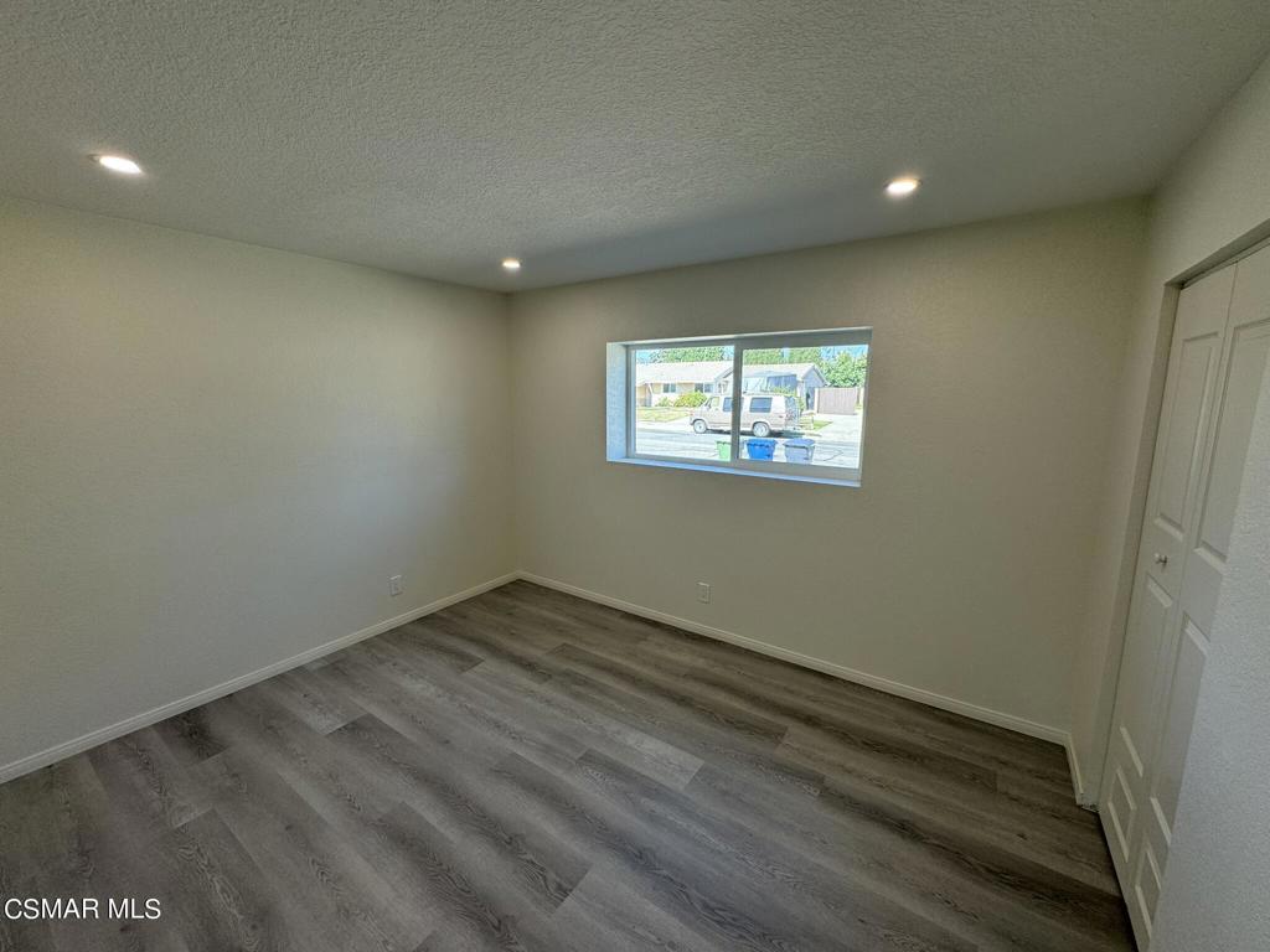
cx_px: 635
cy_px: 476
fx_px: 514
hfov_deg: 102.1
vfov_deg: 85.7
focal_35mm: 14
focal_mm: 2.22
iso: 50
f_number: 2.2
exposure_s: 1/120
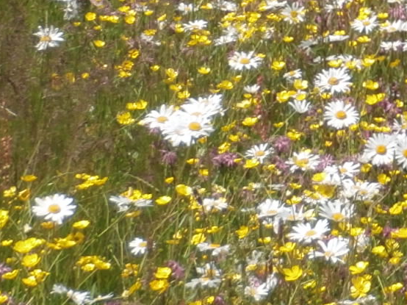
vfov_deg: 4.6
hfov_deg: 6.1
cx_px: 655
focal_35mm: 318
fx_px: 3737
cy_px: -118
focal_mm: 15.16
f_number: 5
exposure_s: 1/640
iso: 100
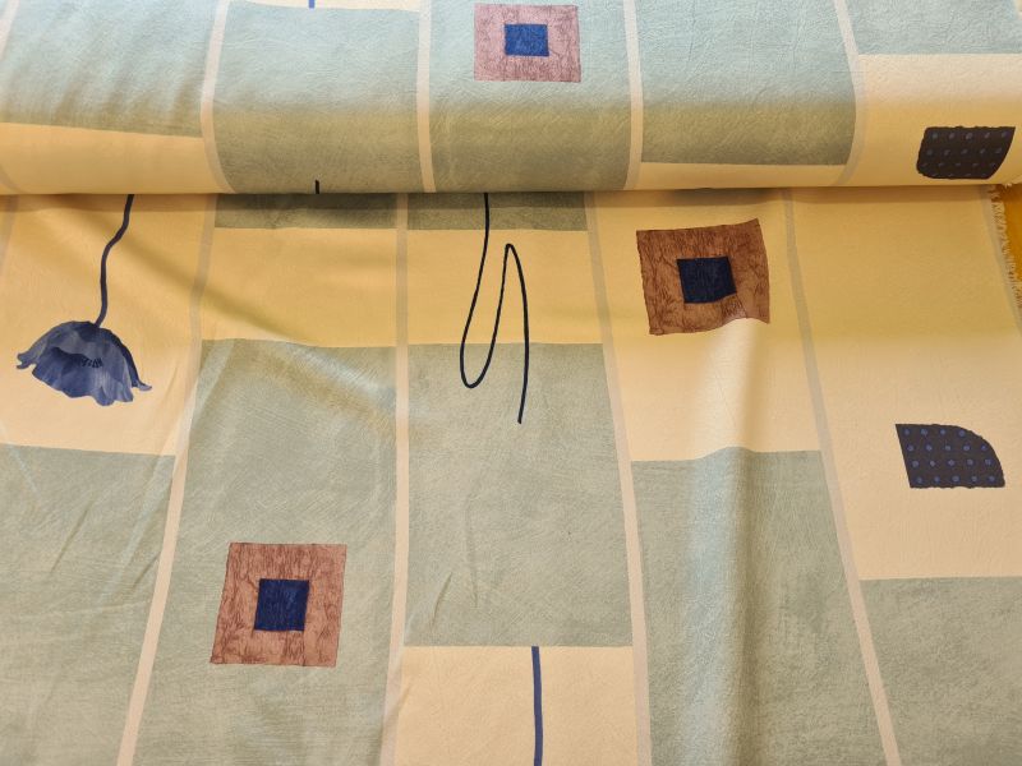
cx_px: 511
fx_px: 768
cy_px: 383
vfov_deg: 53.1
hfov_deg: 67.3
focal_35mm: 26
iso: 50
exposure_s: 1/101
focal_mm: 5.4
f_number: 1.8
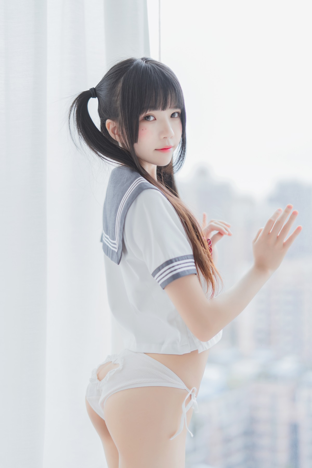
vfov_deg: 39.6
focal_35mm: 50
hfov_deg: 27.0
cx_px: 156
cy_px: 234
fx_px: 650
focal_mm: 50
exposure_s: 1/250
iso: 125
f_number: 1.4
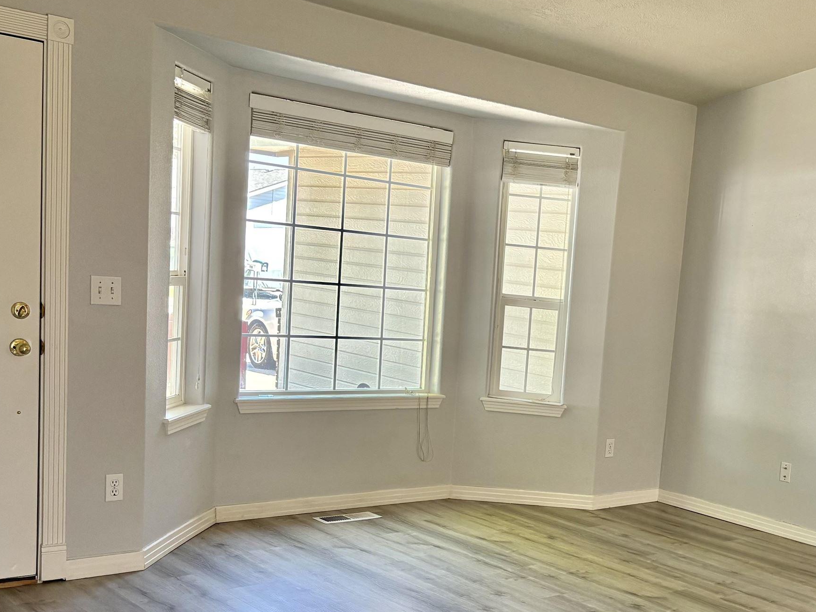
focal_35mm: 46
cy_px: 430
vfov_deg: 31.2
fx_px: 1084
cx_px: 633
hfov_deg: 39.9
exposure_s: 1/130
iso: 125
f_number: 1.6
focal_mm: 5.96
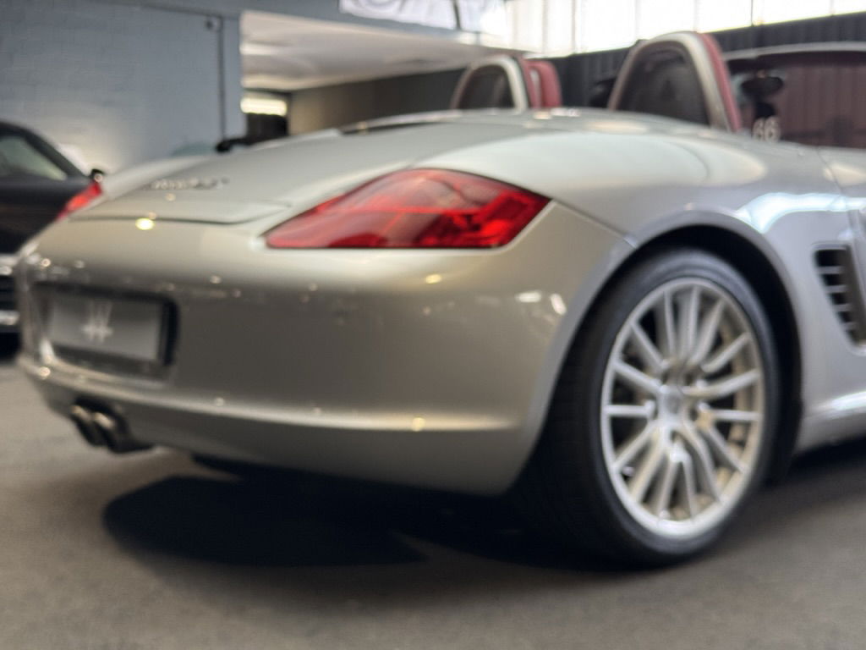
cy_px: 325
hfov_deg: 39.7
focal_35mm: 48
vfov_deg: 30.3
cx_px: 433
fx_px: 1201
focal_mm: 6.76
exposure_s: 1/50
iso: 100
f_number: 1.78
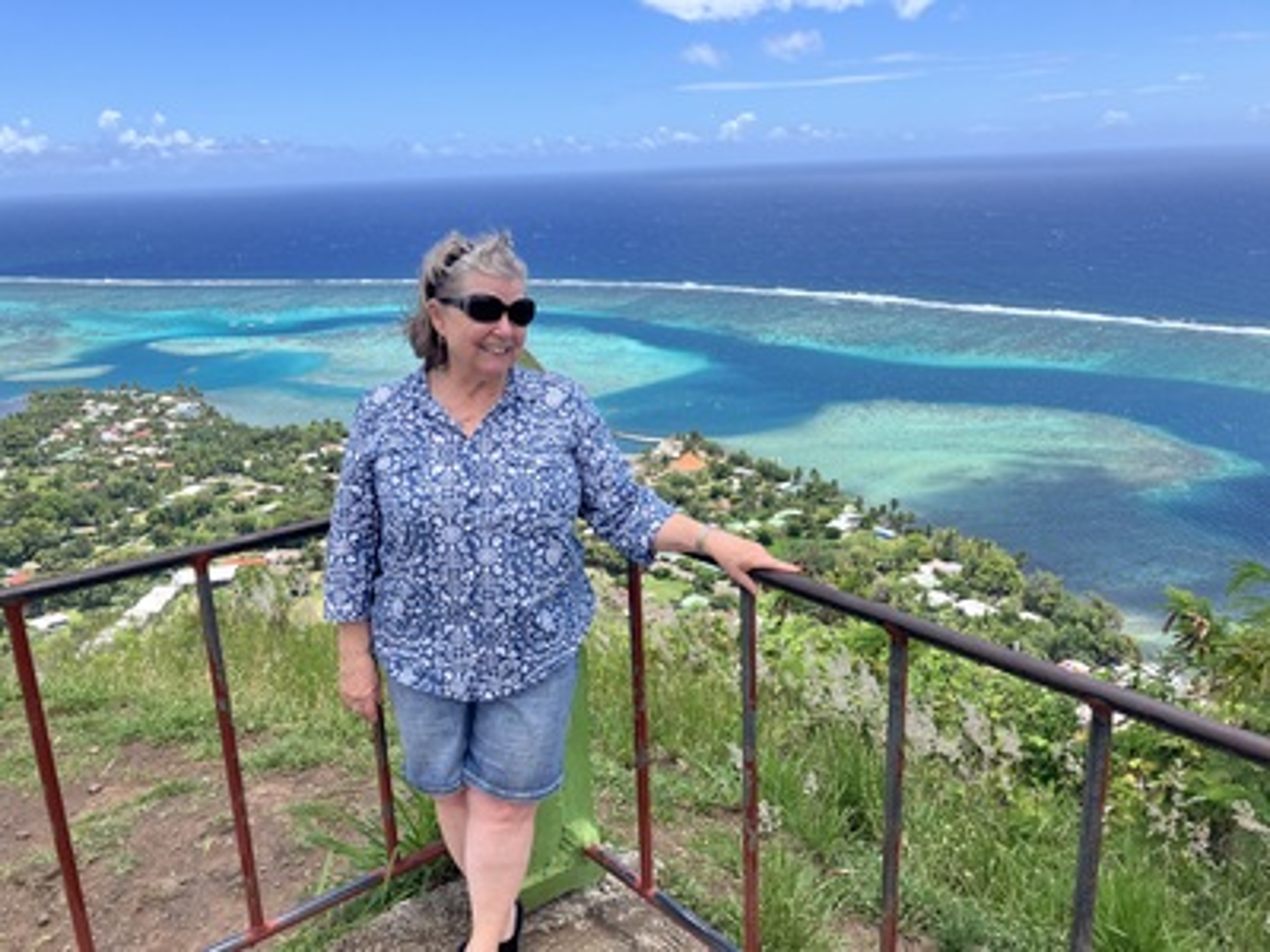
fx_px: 1027
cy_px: 476
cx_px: 635
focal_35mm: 28
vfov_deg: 49.7
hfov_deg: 63.4
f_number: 1.8
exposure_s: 1/1567
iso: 32
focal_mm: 3.99
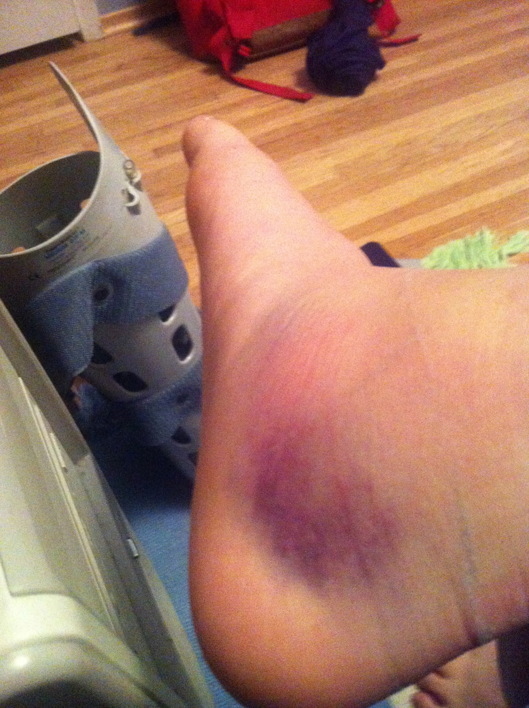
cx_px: 264
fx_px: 715
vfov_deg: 52.7
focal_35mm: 35
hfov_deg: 40.6
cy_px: 354
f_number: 2.8
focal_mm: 3.85
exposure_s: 1/15
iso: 1000
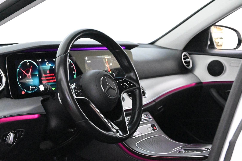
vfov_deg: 19.3
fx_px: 474
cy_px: 80
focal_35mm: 70
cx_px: 121
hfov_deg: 28.6
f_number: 6
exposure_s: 1/80
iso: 20000
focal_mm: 47
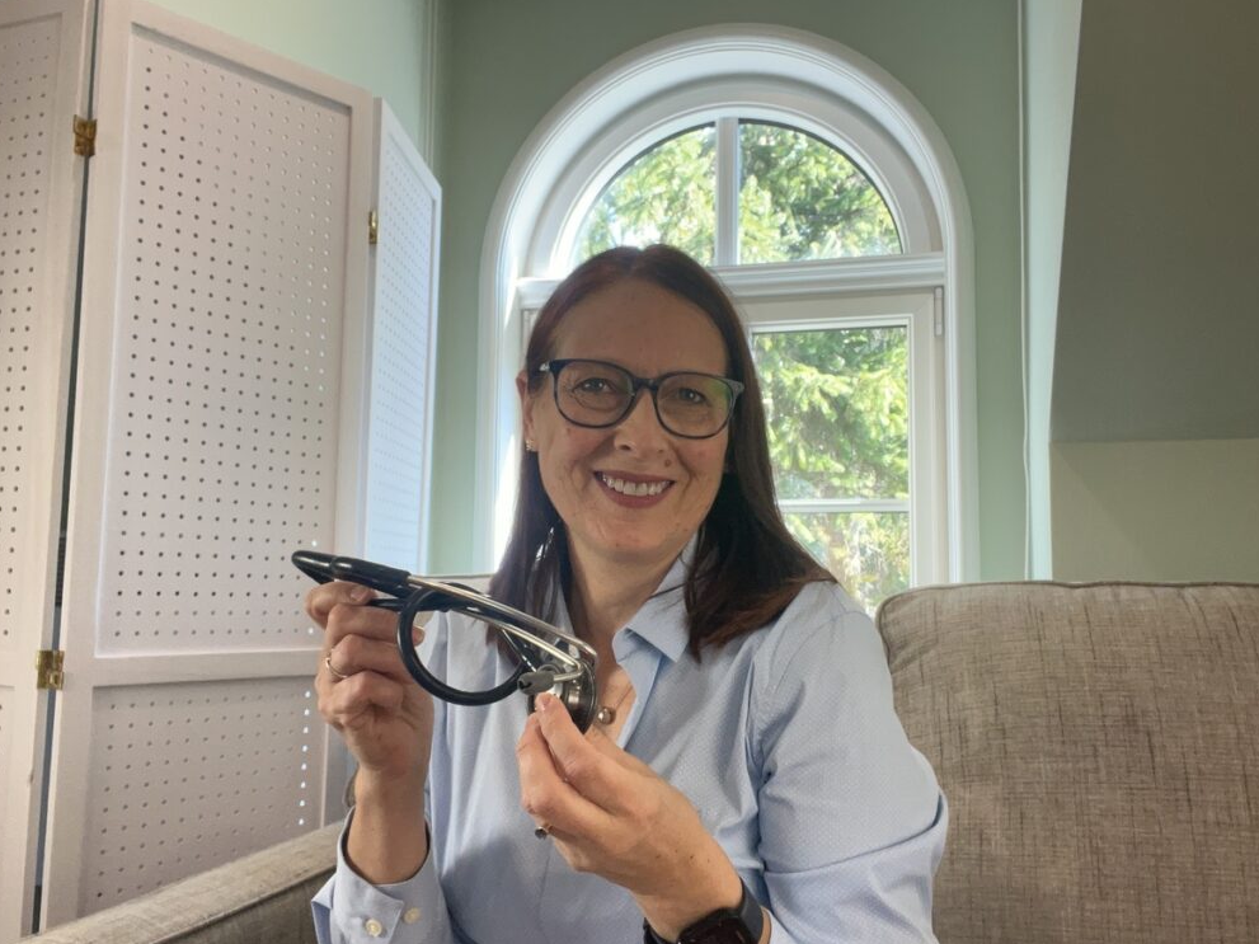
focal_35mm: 31
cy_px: 480
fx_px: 1127
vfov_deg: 45.4
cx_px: 616
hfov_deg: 58.4
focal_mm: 2.71
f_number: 2.2
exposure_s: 1/60
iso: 80
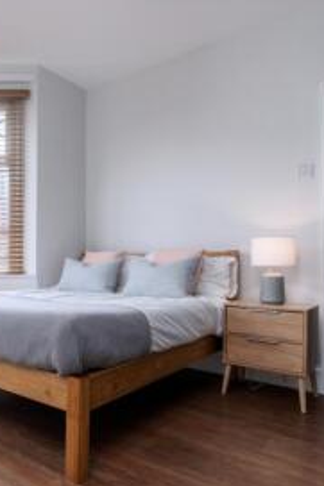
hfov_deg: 42.2
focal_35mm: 28
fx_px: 378
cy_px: 265
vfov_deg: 65.4
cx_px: 27
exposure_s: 1/200
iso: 320
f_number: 7.1
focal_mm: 16
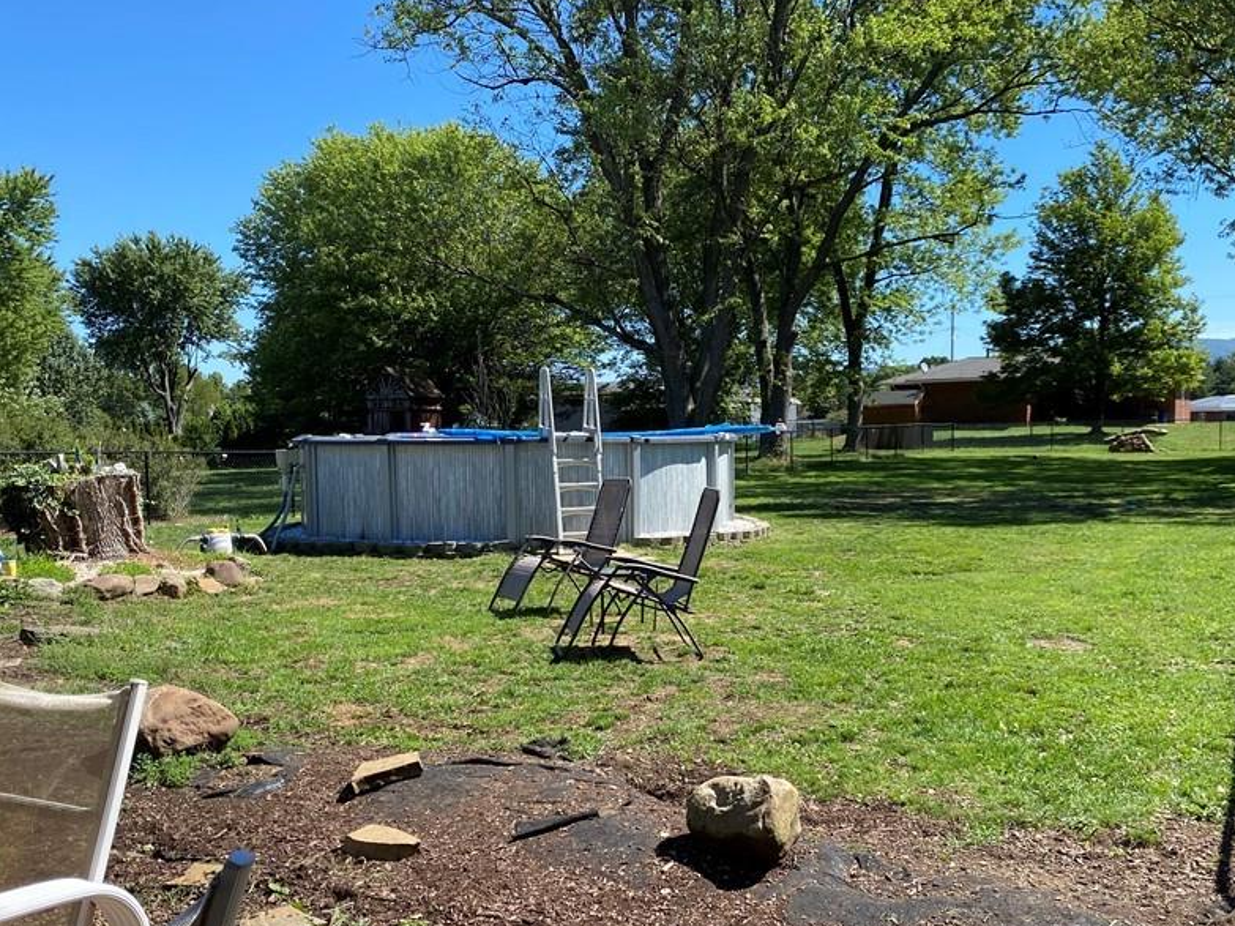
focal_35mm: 34
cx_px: 705
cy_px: 543
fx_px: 1213
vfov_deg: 41.6
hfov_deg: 53.8
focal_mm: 4.25
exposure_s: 1/1272
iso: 32
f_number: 1.8
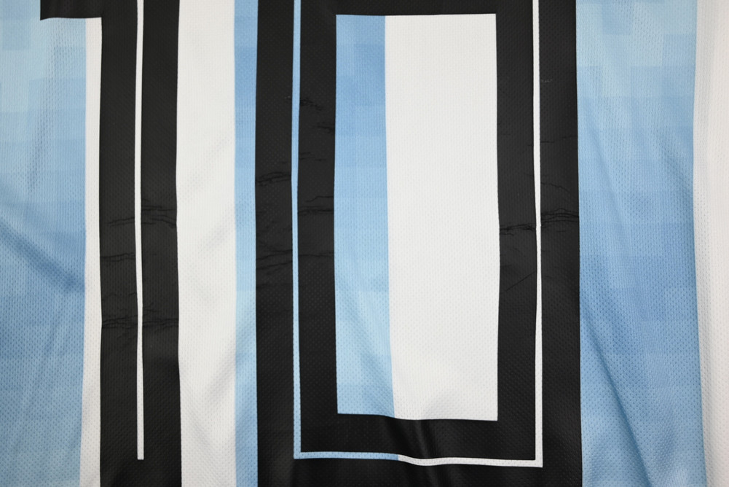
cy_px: 244
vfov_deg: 40.6
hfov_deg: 57.9
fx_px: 658
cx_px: 364
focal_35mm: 32
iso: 200
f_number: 4.8
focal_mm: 32.5
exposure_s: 1/125
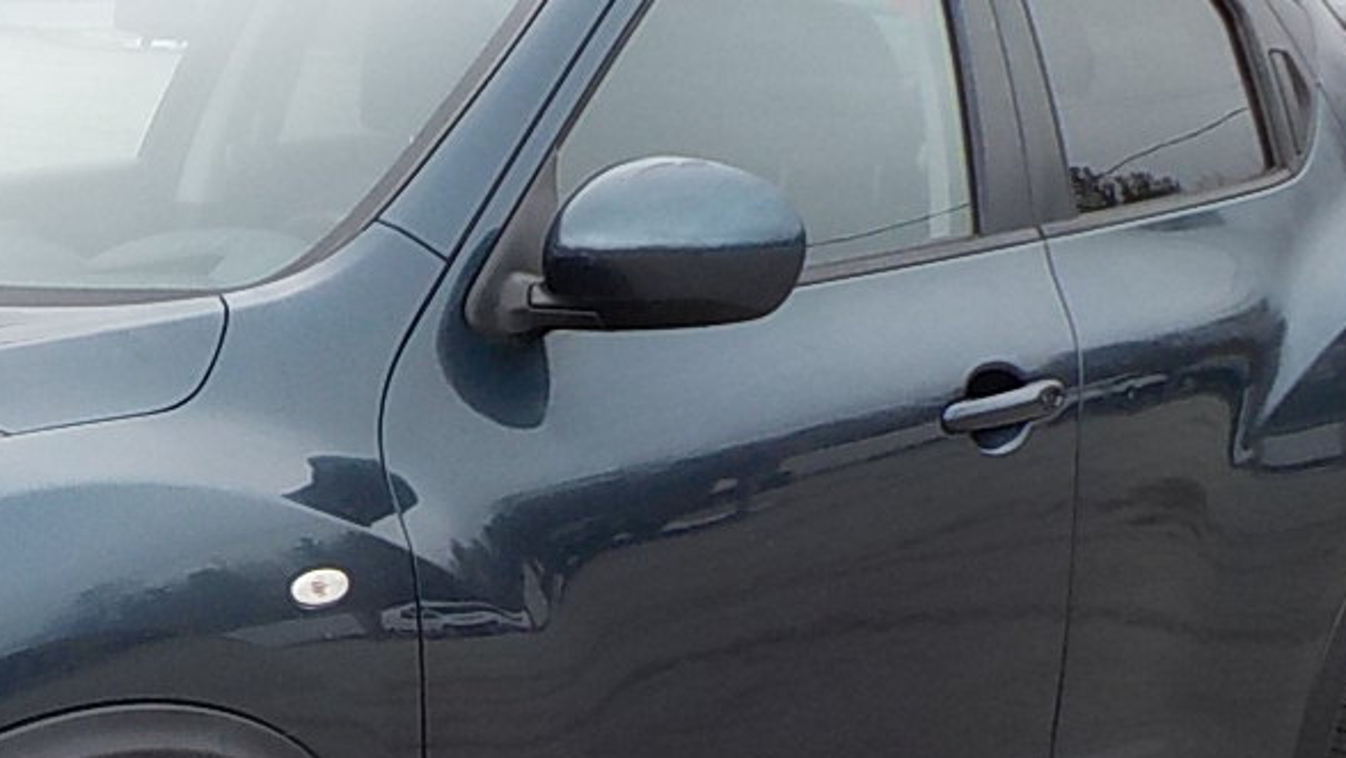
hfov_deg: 23.4
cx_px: 172
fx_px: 3177
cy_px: 513
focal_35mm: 89
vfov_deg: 13.6
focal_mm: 4.1
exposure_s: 1/200
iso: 125
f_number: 3.3
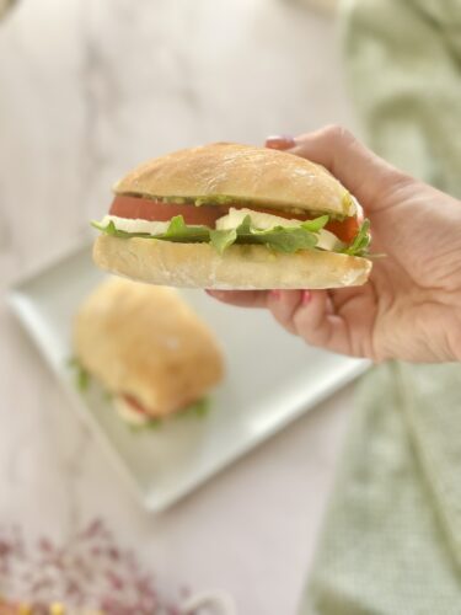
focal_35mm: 48
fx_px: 852
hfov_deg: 30.3
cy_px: 308
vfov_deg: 39.7
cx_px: 230
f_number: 1.78
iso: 125
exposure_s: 1/121
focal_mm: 6.86
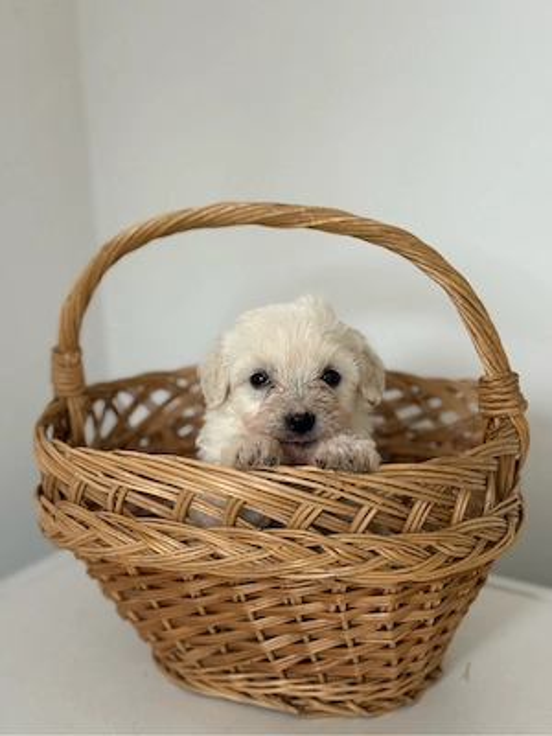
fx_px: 1106
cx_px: 276
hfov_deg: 28.0
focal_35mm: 52
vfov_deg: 36.8
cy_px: 368
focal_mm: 5.96
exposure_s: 1/100
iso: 50
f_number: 1.6
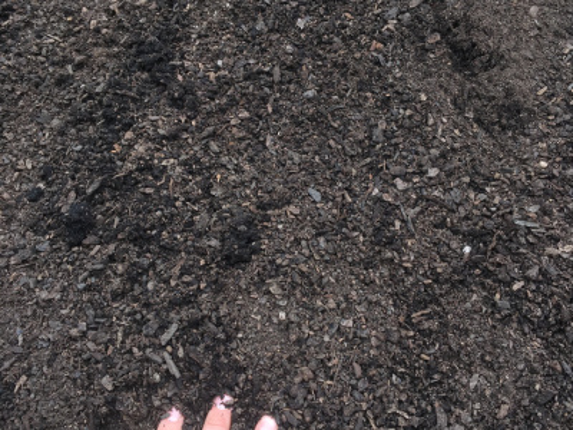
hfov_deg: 61.7
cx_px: 286
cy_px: 215
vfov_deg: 48.2
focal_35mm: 29
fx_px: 480
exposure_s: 1/273
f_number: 2.2
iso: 25
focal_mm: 4.15
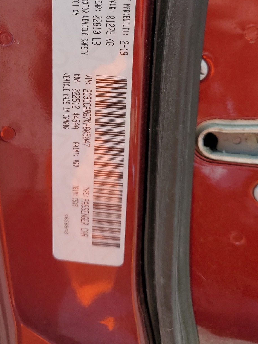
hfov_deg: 31.9
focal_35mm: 45
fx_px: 447
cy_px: 58
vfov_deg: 40.0
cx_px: 88
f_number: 1.5
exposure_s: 1/1429
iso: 50
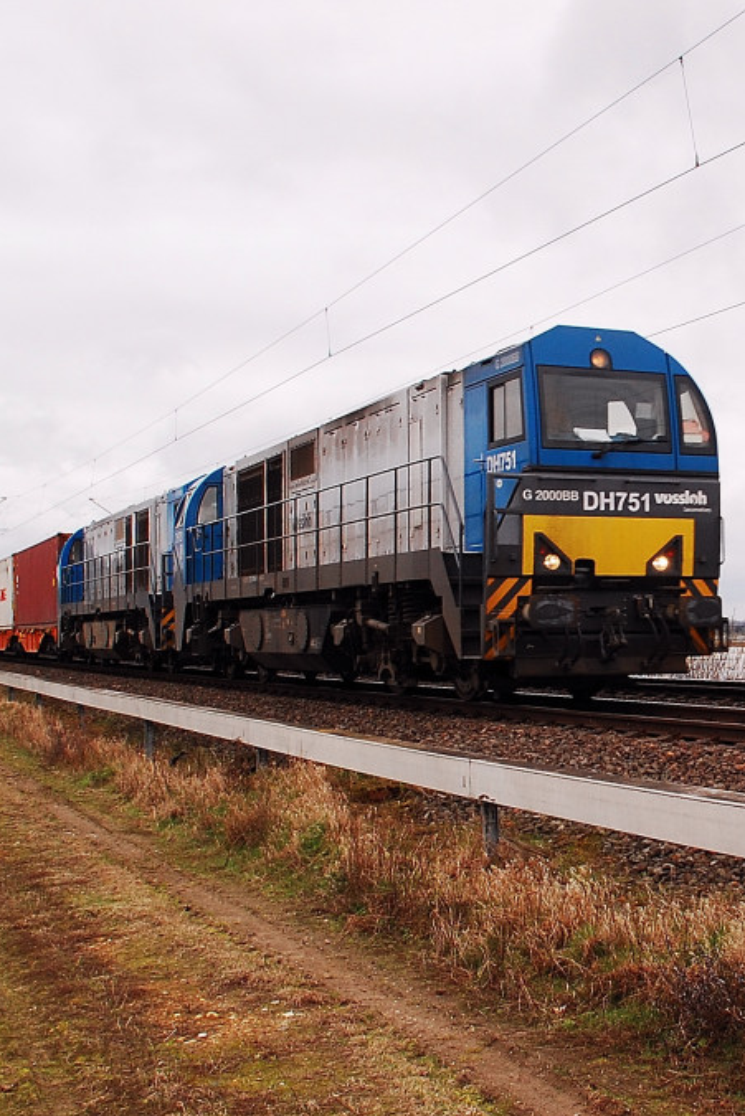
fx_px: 1272
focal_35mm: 41
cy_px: 551
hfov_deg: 32.3
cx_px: 522
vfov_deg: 47.4
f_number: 8
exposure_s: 1/320
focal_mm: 18
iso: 400
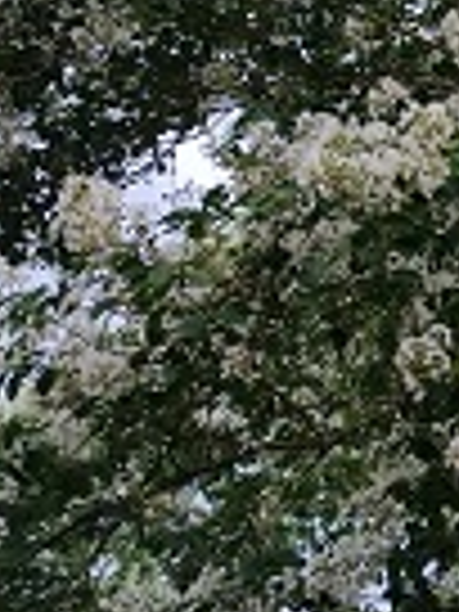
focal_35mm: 88
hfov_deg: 15.2
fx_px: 1556
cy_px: -108
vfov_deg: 20.9
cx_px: 742
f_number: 1.7
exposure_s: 1/810
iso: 100
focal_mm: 4.71
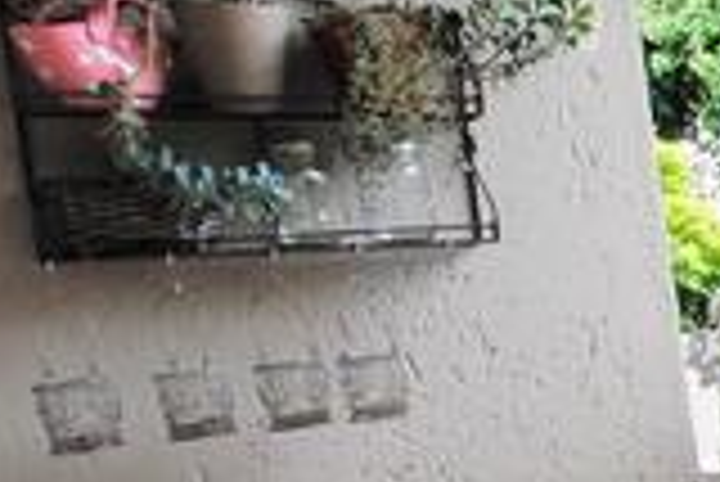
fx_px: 1501
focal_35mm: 75
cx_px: 1580
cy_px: 507
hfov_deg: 16.7
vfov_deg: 17.7
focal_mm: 10
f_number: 5
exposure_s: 1/100
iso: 200
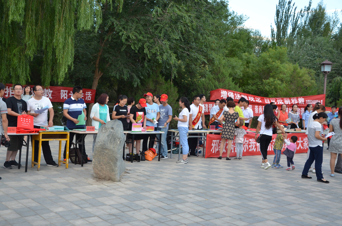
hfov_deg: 43.7
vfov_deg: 29.7
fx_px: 427
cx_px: 171
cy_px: 113
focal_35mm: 45
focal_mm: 30
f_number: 5.6
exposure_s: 1/125
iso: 400
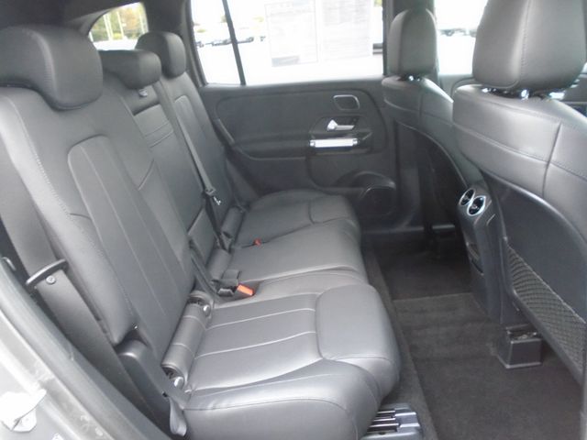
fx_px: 441
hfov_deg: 67.3
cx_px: 294
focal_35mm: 26
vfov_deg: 53.1
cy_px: 220
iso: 400
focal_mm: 4.6
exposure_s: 1/30
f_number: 3.2
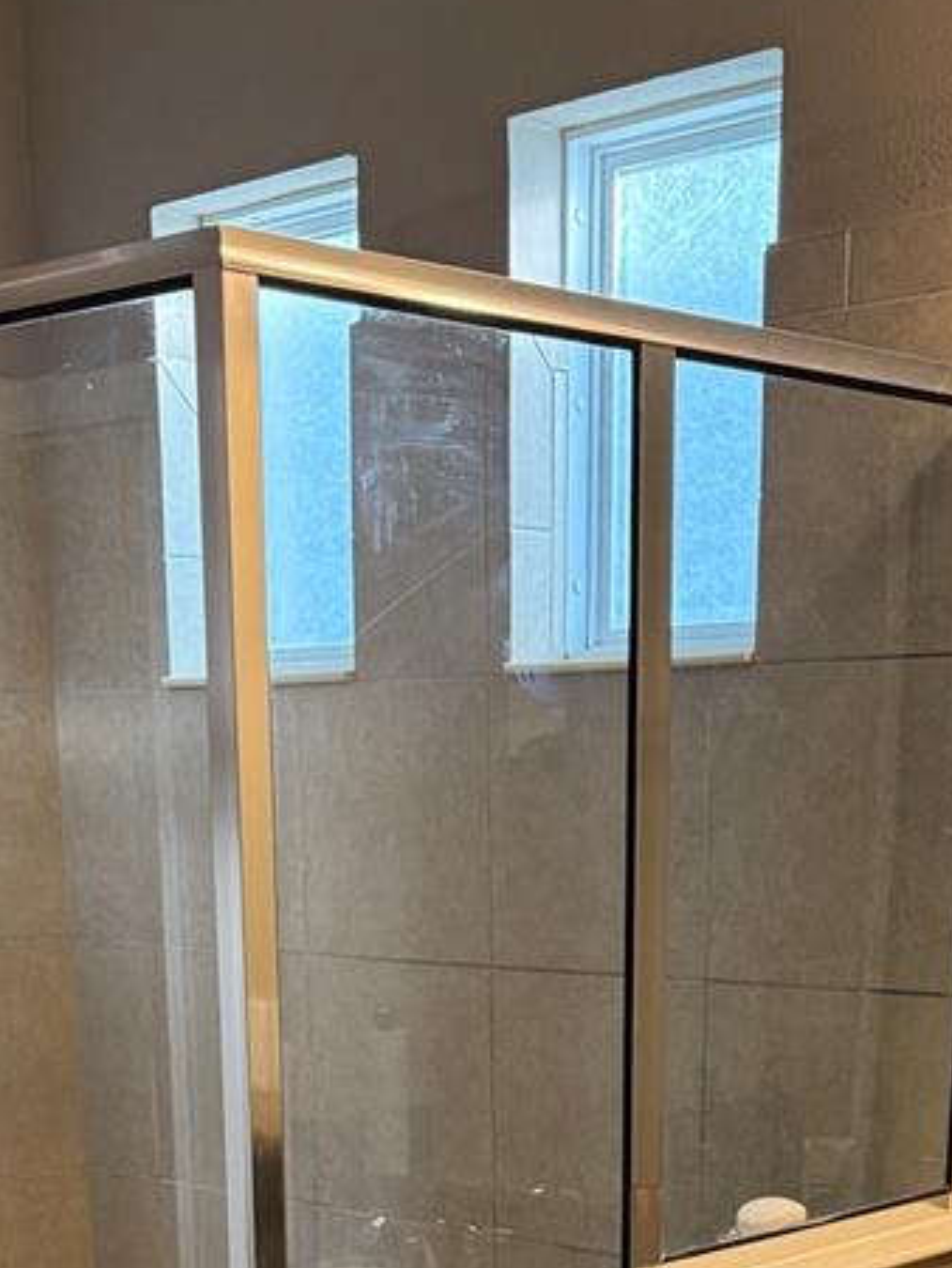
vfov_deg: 27.1
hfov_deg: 23.0
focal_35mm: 64
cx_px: 473
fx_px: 2345
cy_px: 1471
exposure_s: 1/120
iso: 400
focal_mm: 6.76
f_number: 1.78
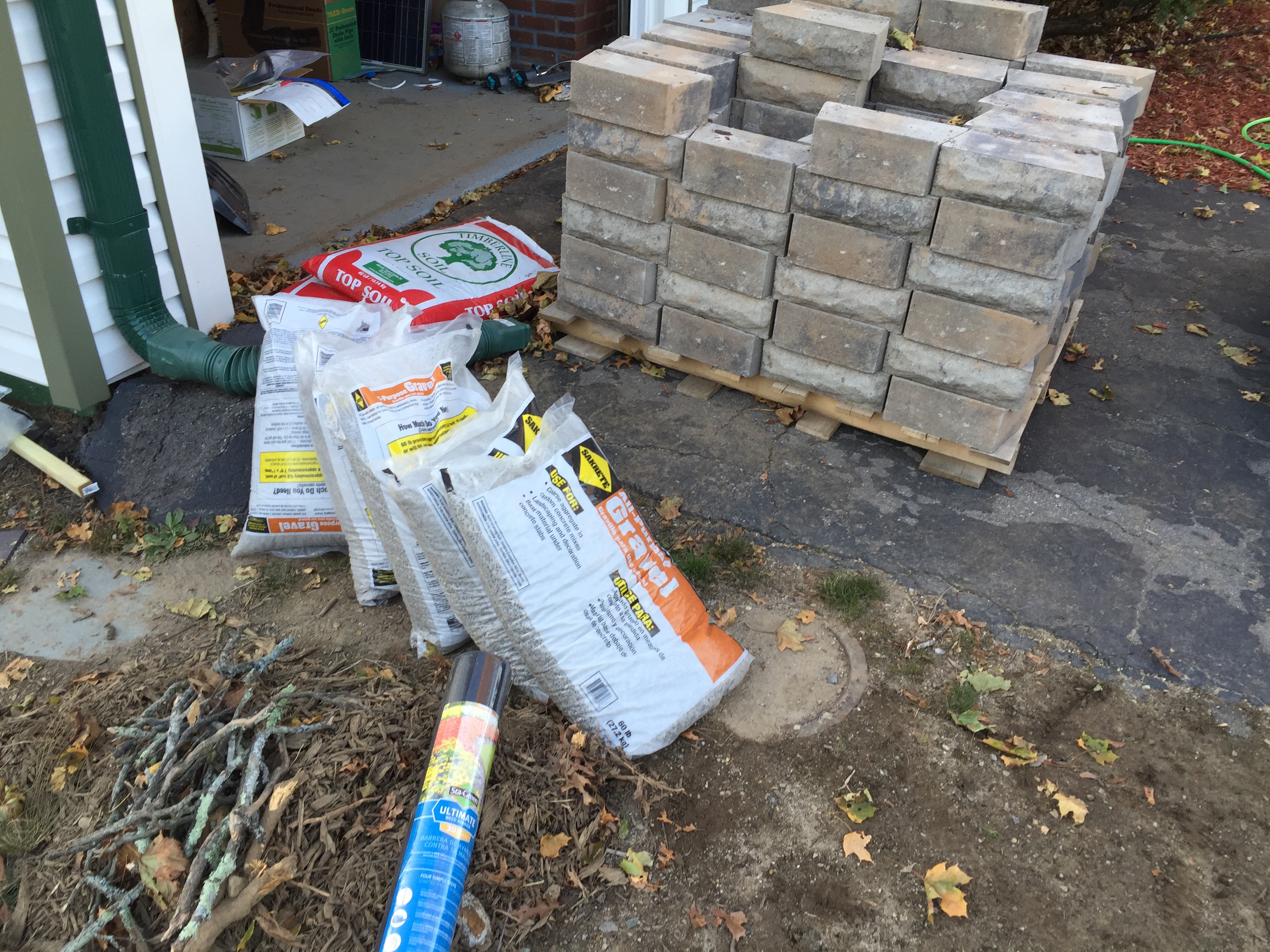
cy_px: 476
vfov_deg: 48.2
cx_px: 635
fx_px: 1064
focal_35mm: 29
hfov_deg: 61.7
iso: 32
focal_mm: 4.15
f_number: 2.2
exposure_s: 1/60
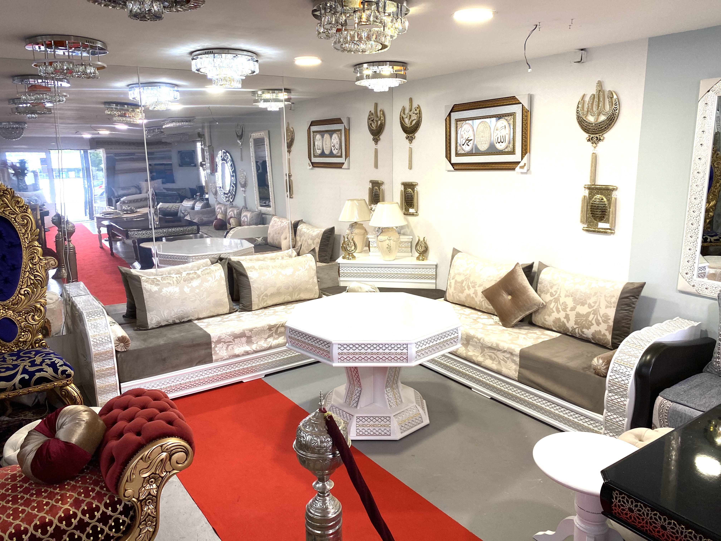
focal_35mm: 26
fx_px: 542
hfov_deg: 67.3
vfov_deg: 53.1
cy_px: 270
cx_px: 360
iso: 100
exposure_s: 1/50
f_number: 1.8
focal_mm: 4.25
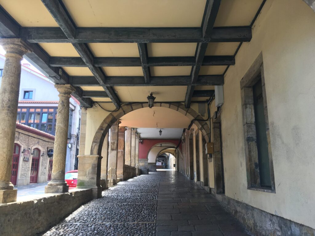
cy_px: 118
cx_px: 158
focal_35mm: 29
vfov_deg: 48.2
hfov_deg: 61.7
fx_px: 264
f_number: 2.2
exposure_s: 1/100
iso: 32
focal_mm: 4.15
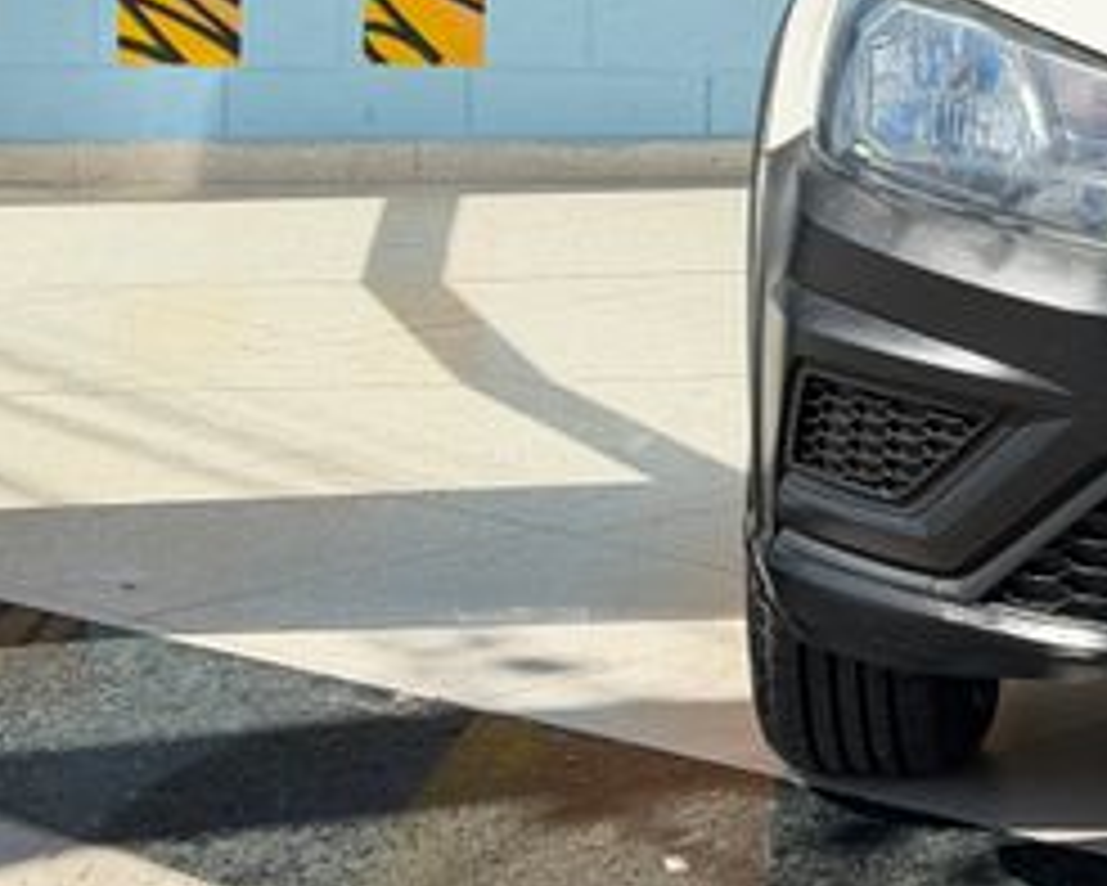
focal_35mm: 146
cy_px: -112
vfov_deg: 10.4
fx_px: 4785
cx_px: 1647
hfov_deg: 12.6
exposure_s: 1/4878
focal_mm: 6.76
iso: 80
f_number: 1.78
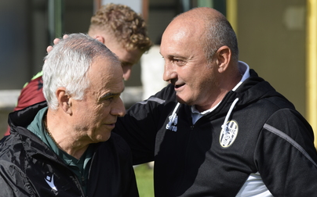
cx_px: 129
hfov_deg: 8.2
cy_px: 78
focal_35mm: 256
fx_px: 2207
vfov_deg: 5.1
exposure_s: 1/800
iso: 200
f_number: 7.1
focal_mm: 135
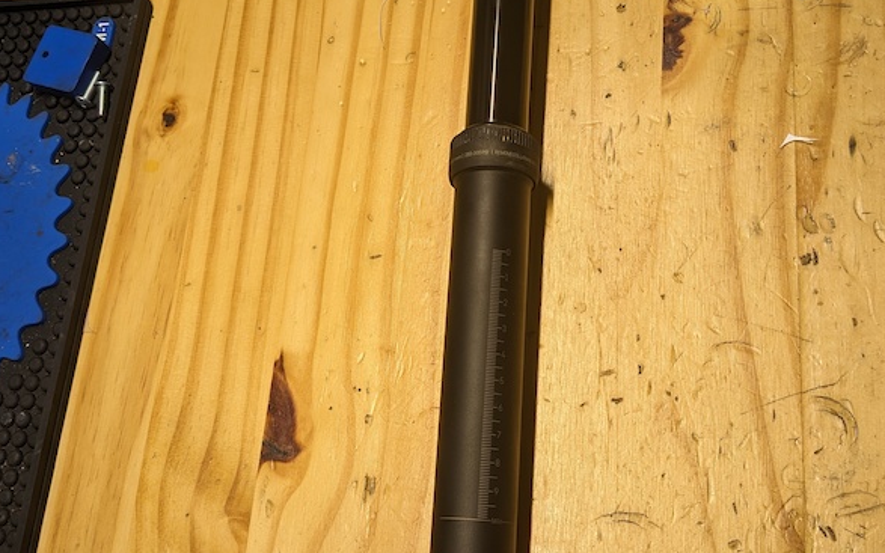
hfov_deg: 50.4
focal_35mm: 39
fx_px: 941
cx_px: 448
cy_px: 292
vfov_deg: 32.8
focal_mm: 4.38
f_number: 1.73
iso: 54
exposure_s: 1/120
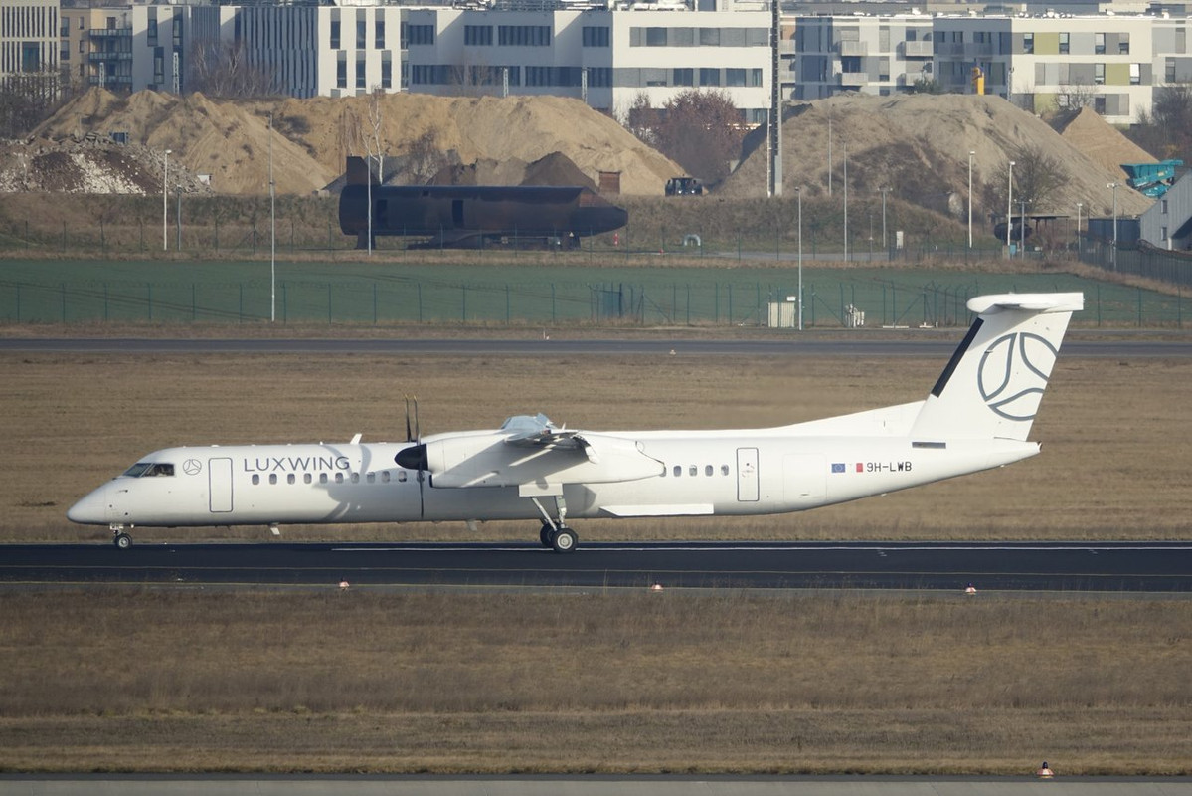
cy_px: 398
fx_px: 19870
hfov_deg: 3.4
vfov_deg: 2.3
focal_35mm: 600
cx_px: 596
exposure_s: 1/1000
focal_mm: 220
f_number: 4
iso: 160
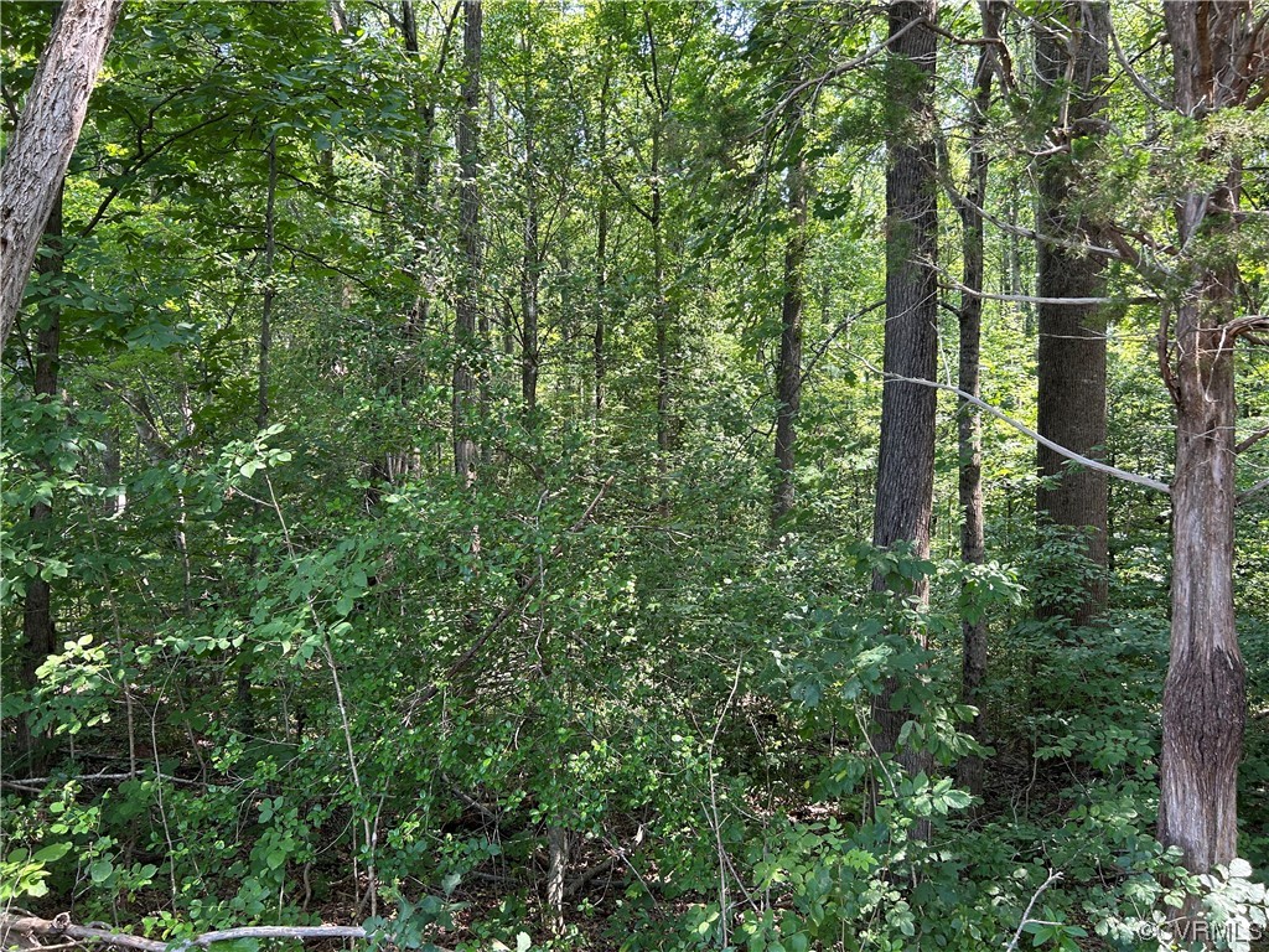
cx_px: 634
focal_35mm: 26
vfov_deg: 53.1
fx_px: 953
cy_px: 476
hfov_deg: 67.3
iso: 64
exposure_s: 1/141
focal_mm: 5.7
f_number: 1.5
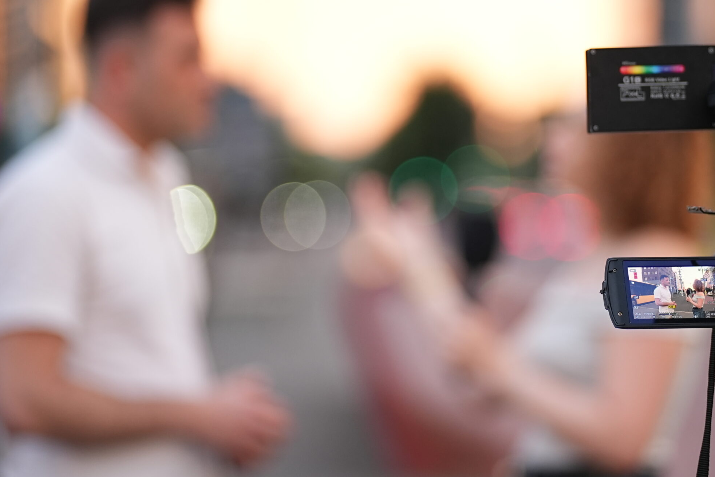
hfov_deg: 14.1
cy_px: 227
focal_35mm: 146
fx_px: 2899
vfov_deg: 9.4
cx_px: 422
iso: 500
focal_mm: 75
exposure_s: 1/160
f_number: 1.2
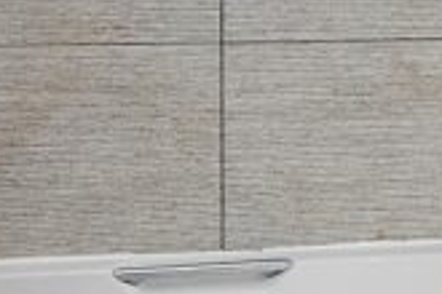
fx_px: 1142
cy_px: -31
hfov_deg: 21.8
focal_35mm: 93
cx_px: 305
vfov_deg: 14.4
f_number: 4
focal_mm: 10
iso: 200
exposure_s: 1/70
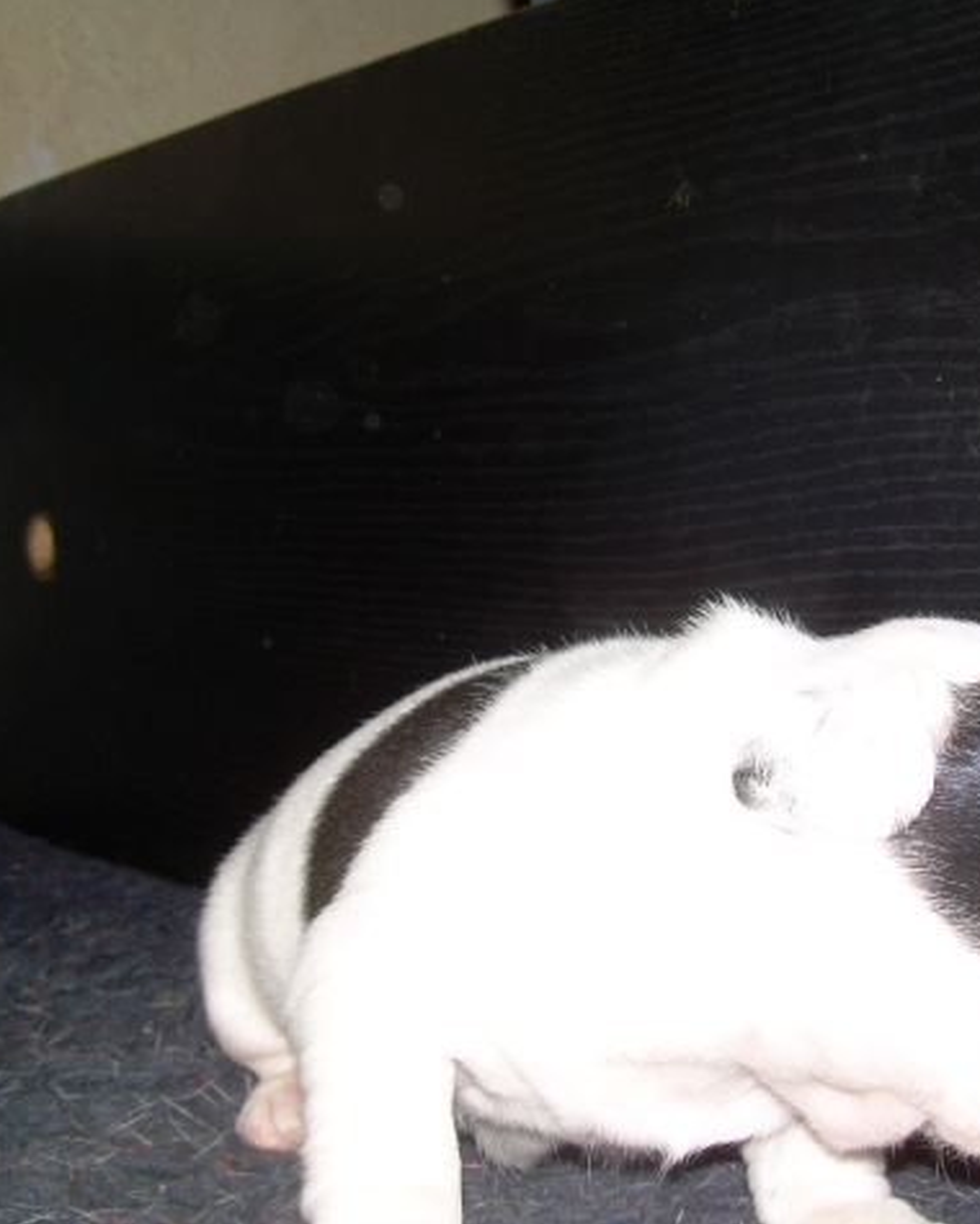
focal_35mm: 50
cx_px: 647
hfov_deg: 30.1
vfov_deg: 37.3
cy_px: 608
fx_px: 1813
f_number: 4.6
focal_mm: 6.3
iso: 50
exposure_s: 1/60
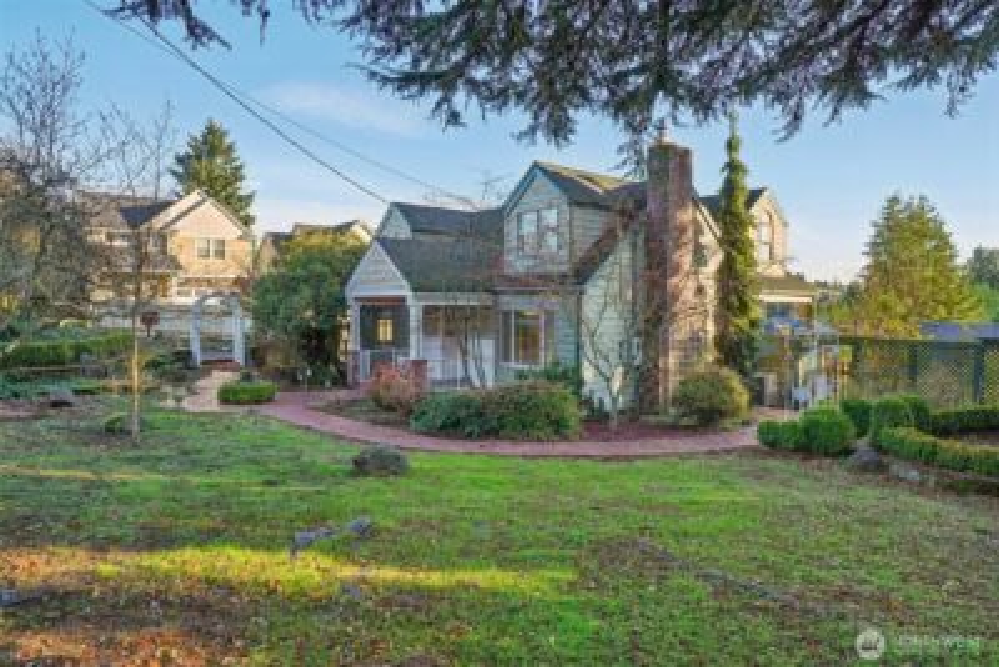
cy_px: 334
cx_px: 500
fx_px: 583
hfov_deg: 81.2
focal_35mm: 21
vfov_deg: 59.5
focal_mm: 21
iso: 400
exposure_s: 1/125
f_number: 8
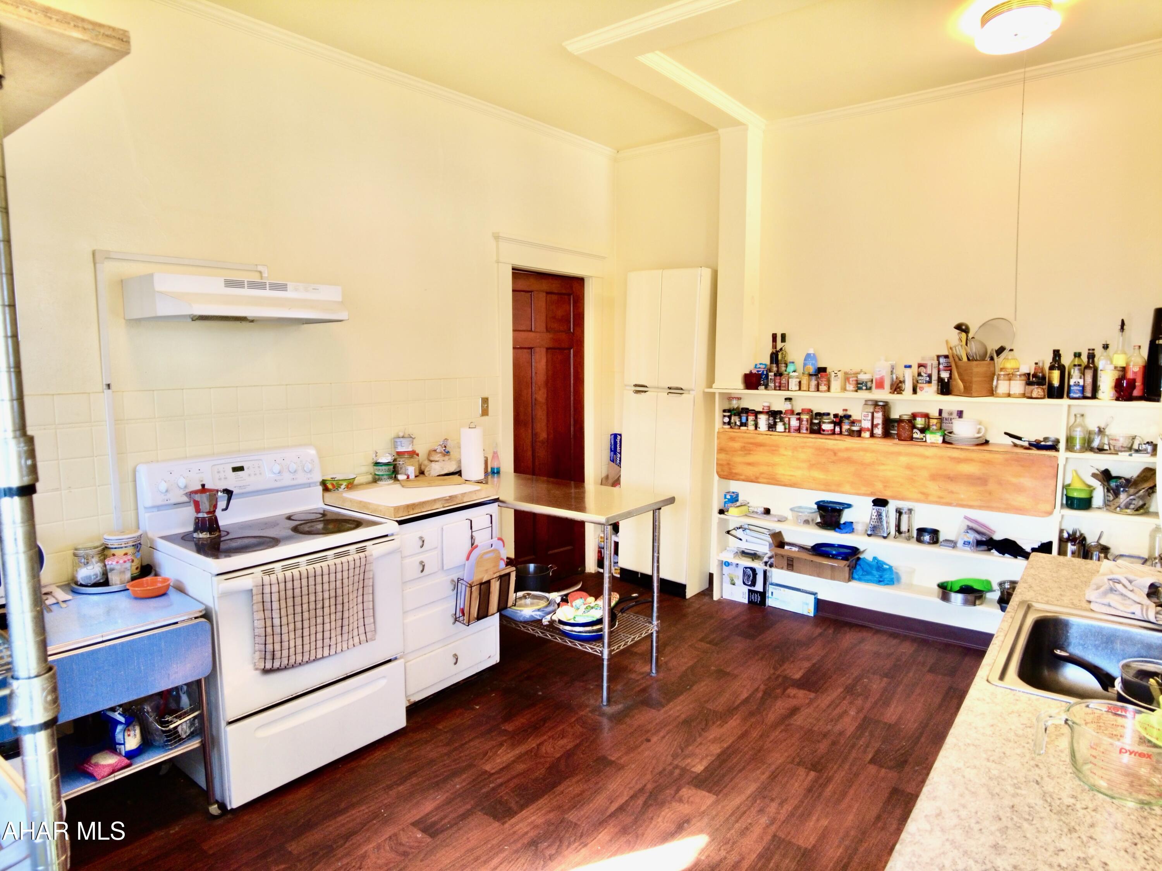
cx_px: 581
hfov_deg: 81.7
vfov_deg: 66.0
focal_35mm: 20
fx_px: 671
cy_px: 436
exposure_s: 1/15
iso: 100
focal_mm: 4.4
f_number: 1.8
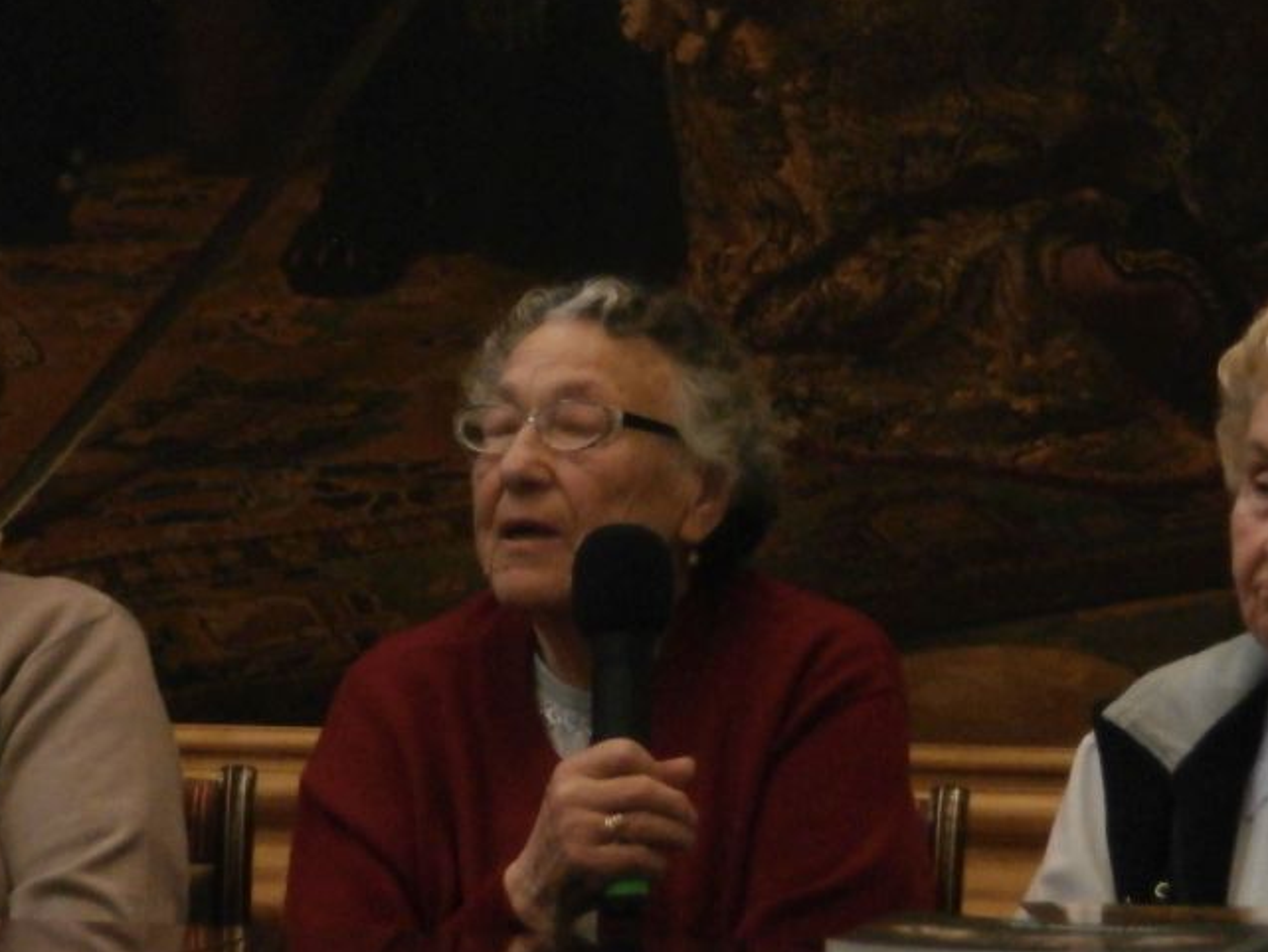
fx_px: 9489
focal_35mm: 259
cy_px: 445
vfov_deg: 5.7
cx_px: 595
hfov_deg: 7.6
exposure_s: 1/50
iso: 800
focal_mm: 29.39
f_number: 5.8
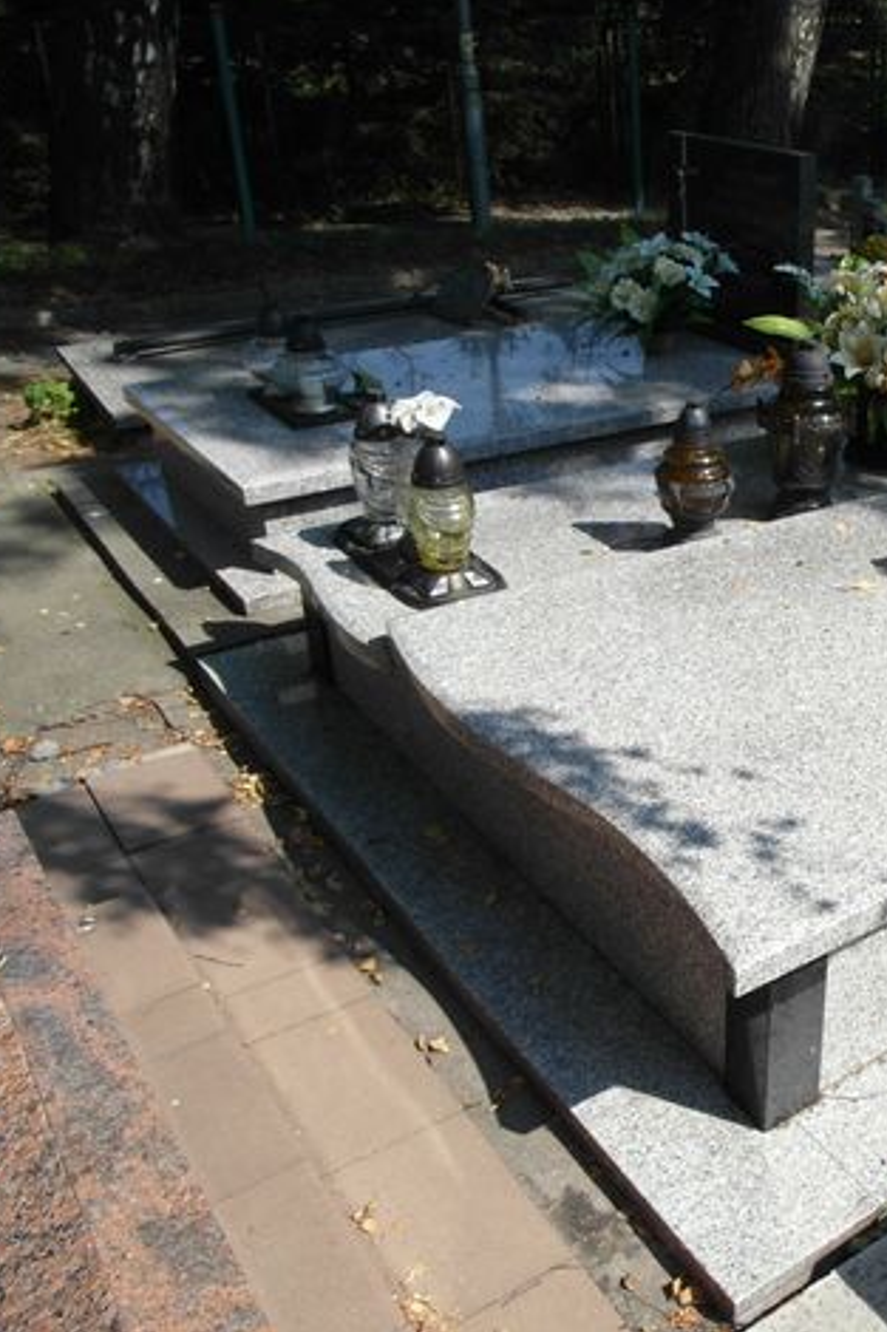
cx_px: 867
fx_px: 1257
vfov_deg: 55.8
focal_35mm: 34
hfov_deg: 35.5
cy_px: 655
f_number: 4.4
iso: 80
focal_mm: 5.2
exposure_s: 1/350
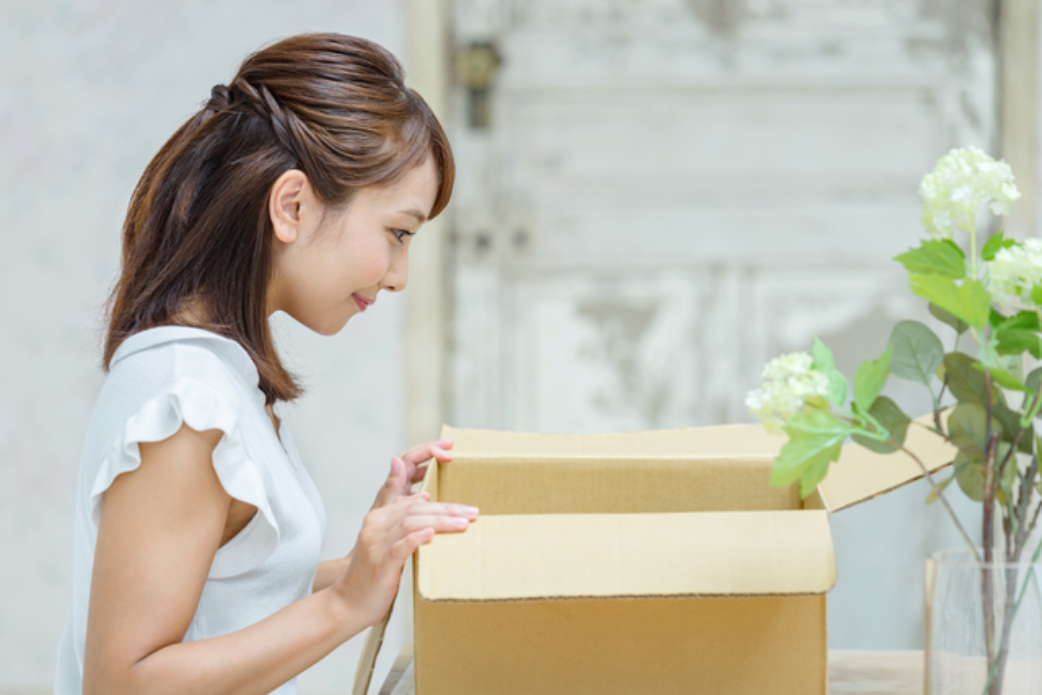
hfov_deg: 12.1
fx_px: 4921
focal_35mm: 170
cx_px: 521
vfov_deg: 8.1
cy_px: 348
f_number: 4
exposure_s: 1/160
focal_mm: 170
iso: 200
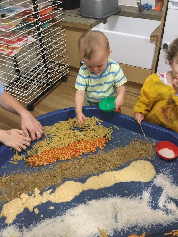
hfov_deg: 45.4
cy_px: 118
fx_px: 213
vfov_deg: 58.4
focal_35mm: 31
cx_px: 89
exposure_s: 1/20
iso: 250
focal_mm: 3.3
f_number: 2.4
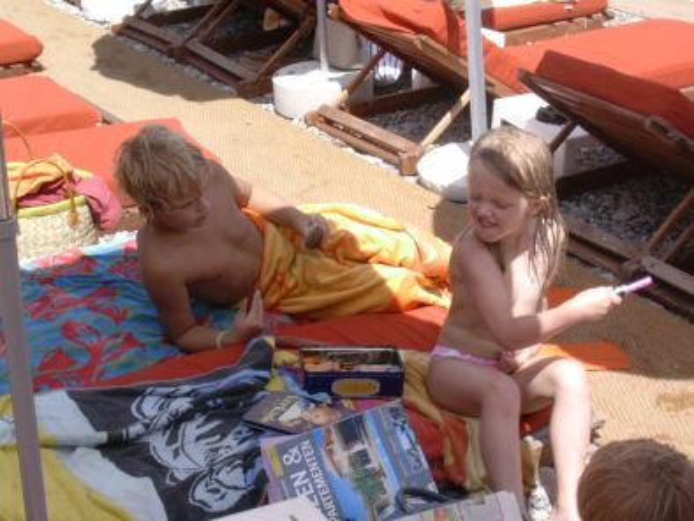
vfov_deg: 20.7
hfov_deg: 27.4
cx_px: 347
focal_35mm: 71
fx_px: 1424
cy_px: 260
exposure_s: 1/144
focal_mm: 10.8
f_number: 7.4
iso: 70
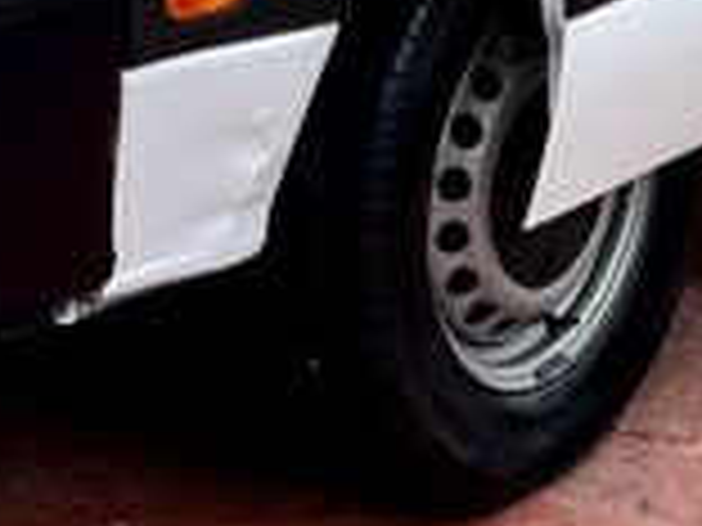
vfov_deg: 9.7
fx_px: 2697
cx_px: 144
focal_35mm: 133
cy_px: -773
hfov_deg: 14.7
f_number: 1.5
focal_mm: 5.7
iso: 50
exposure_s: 1/3460
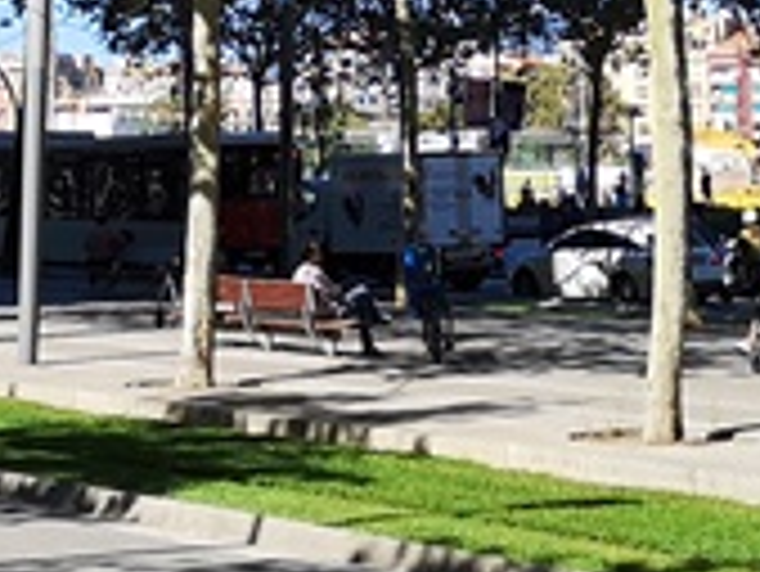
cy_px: -446
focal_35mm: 128
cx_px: 387
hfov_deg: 15.4
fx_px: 2812
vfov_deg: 10.9
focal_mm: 3.95
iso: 50
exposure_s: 1/1429
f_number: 1.8
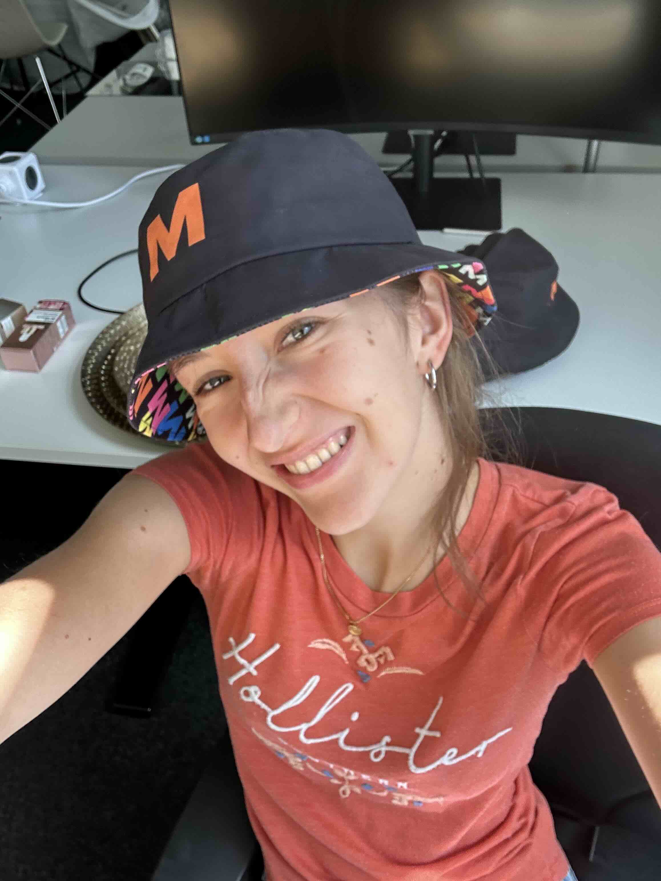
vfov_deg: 60.0
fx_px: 764
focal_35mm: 30
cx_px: 330
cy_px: 440
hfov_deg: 46.8
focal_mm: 2.69
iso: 25
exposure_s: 1/121
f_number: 1.9
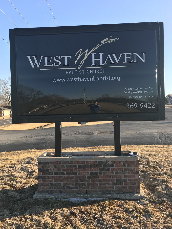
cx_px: 86
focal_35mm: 28
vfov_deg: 63.4
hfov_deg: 49.8
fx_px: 185
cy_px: 114
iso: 20
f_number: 1.8
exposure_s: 1/407
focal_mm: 3.99
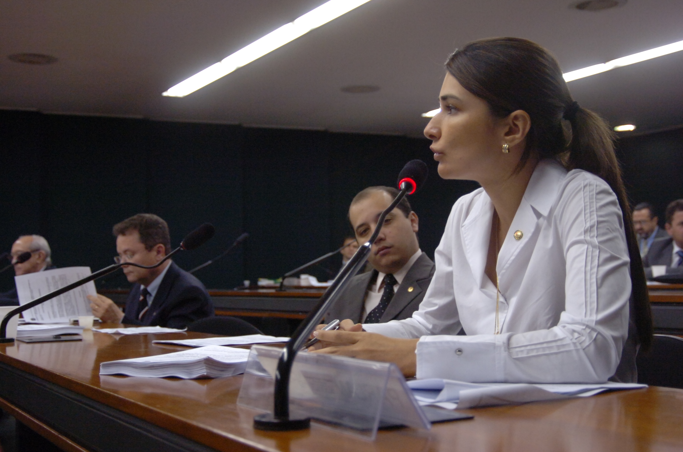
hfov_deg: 41.2
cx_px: 342
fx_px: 909
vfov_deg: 28.0
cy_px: 226
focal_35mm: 48
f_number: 3.8
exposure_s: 1/100
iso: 1000
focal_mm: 32
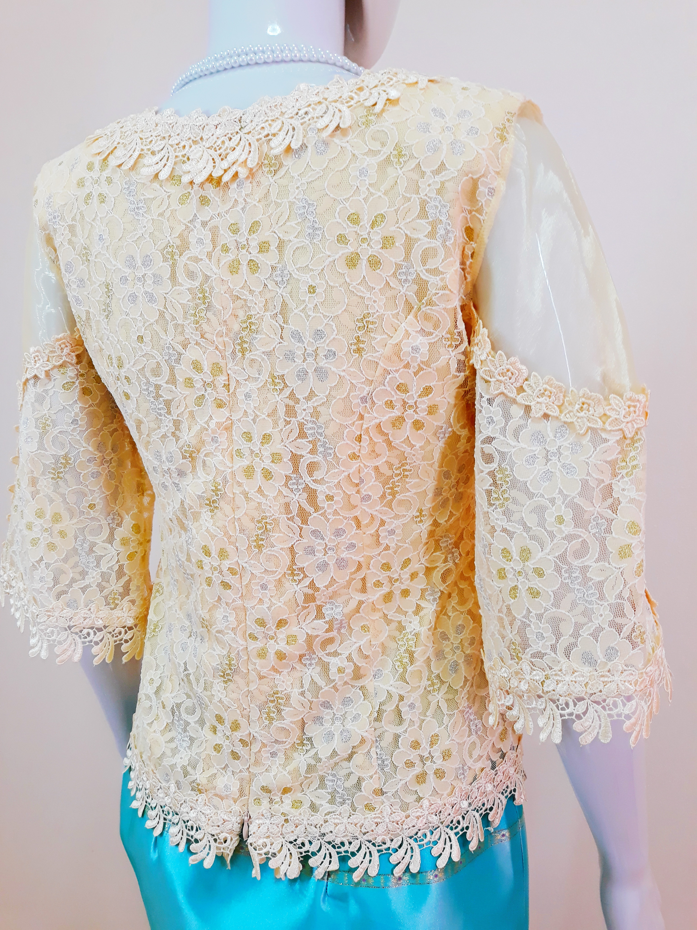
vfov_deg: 65.3
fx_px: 725
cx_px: 348
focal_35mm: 27
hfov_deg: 51.4
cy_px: 465
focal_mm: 3.71
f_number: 1.7
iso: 80
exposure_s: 1/50
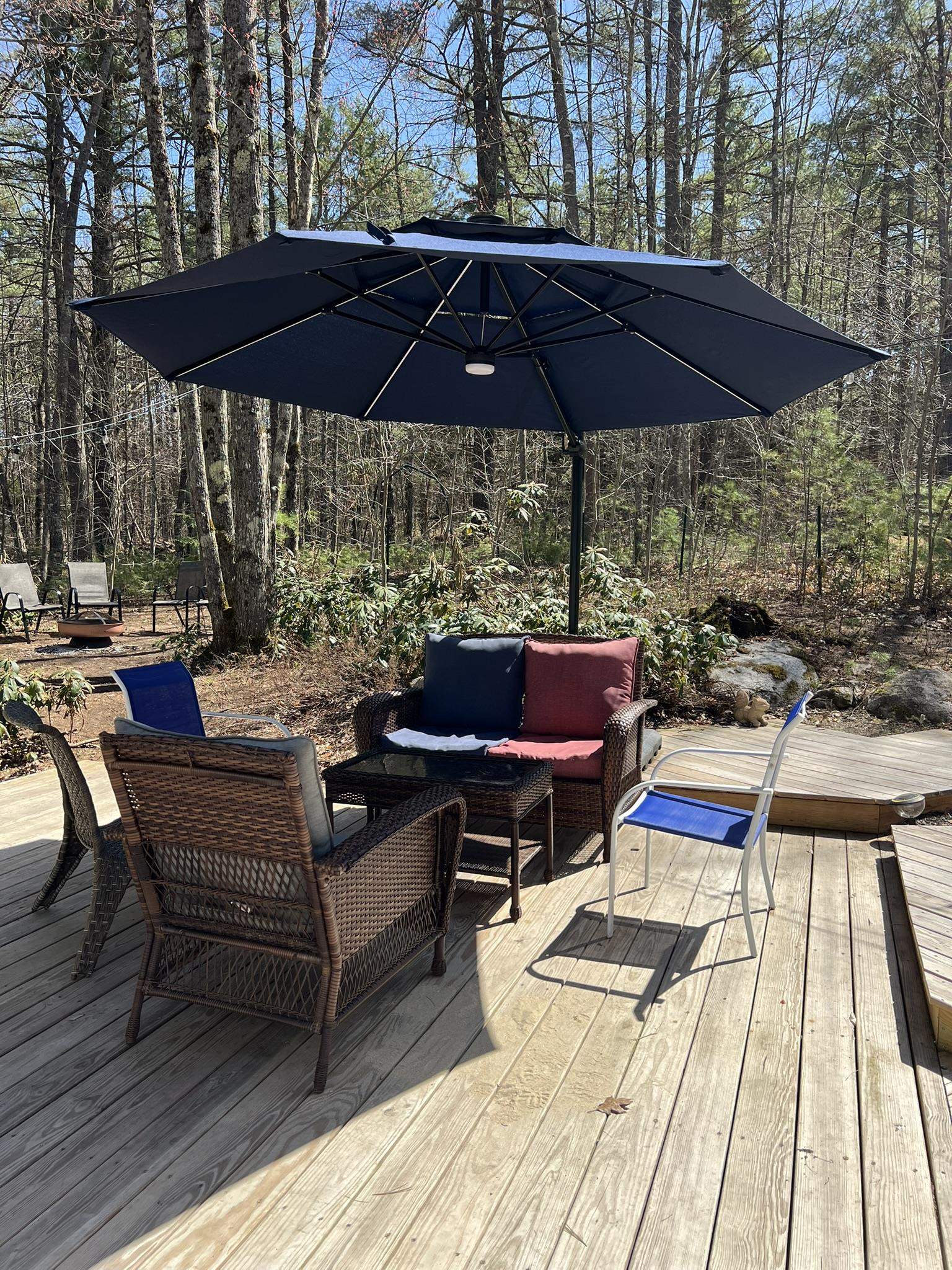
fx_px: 953
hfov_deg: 53.1
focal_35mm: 26
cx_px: 476
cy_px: 635
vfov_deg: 67.3
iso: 50
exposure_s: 1/1751
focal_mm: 5.7
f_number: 1.5
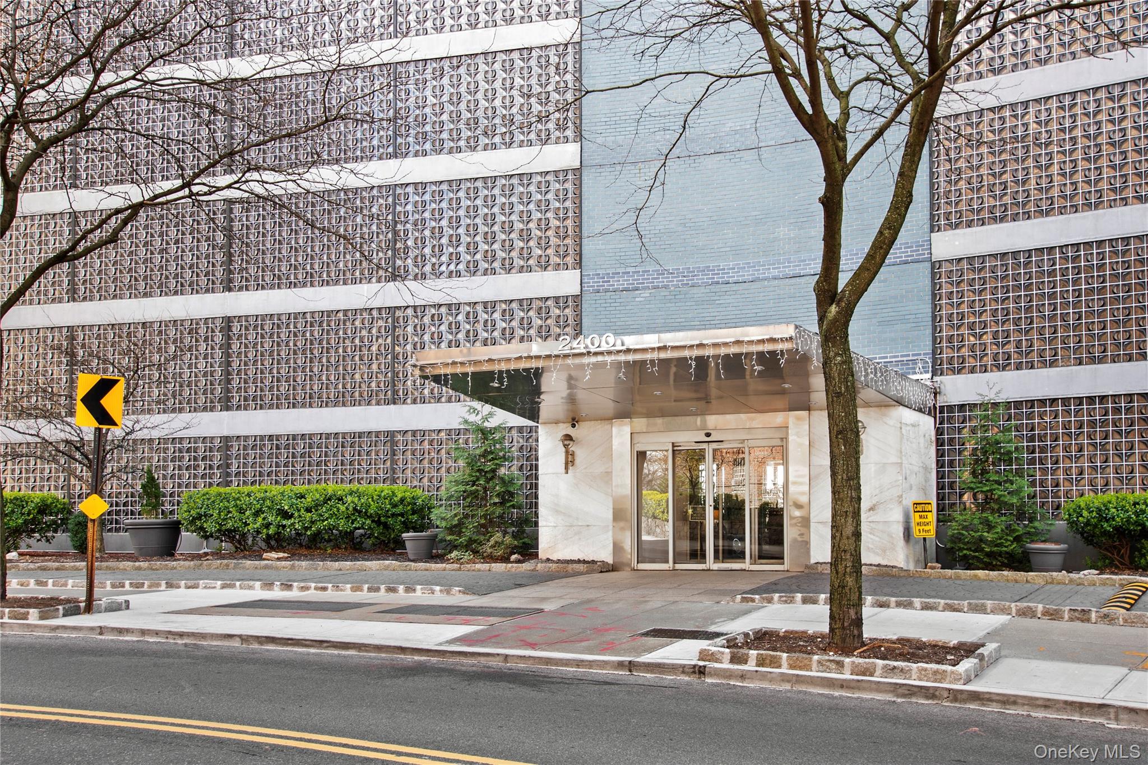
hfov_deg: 61.9
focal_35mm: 30
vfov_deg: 43.6
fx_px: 957
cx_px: 574
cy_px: 382
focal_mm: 20
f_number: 8
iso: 200
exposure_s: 1/10
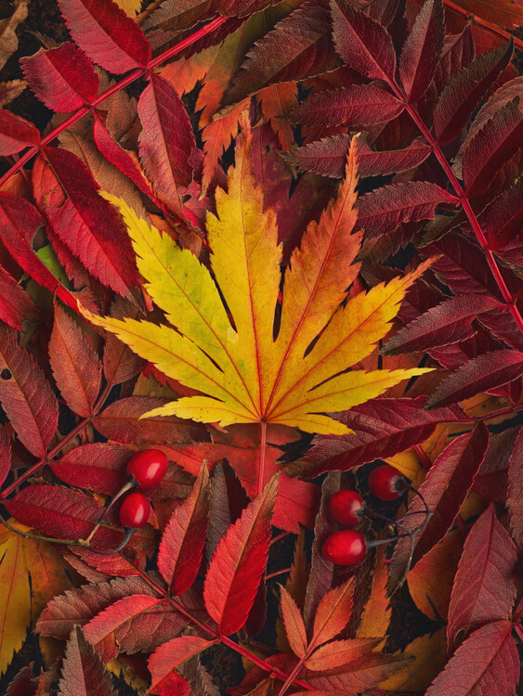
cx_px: 262
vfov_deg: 11.0
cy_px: 348
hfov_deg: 8.3
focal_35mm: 180
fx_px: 3624
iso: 100
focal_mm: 90
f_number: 8
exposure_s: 1/6
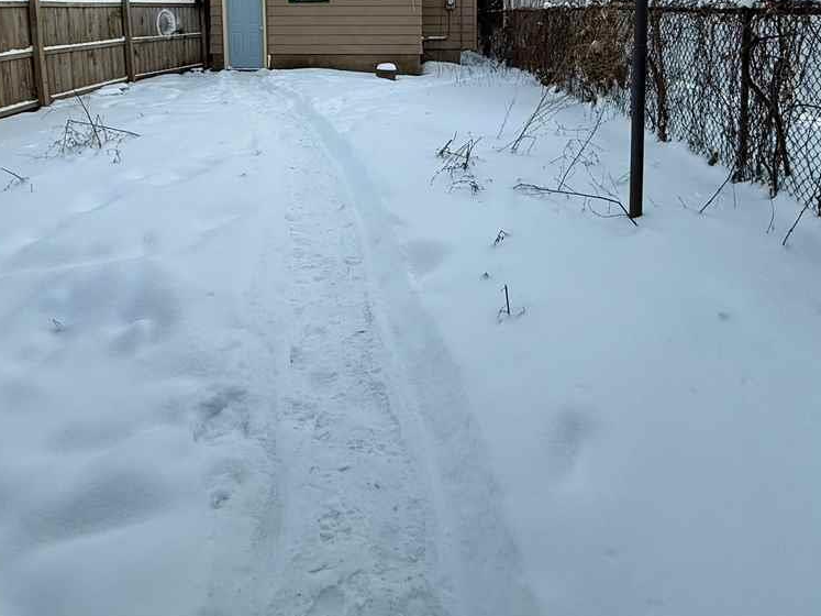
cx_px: 390
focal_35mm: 24
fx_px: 569
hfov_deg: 71.6
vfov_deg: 51.9
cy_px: 96
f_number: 2.2
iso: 100
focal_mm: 2.22
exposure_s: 1/99
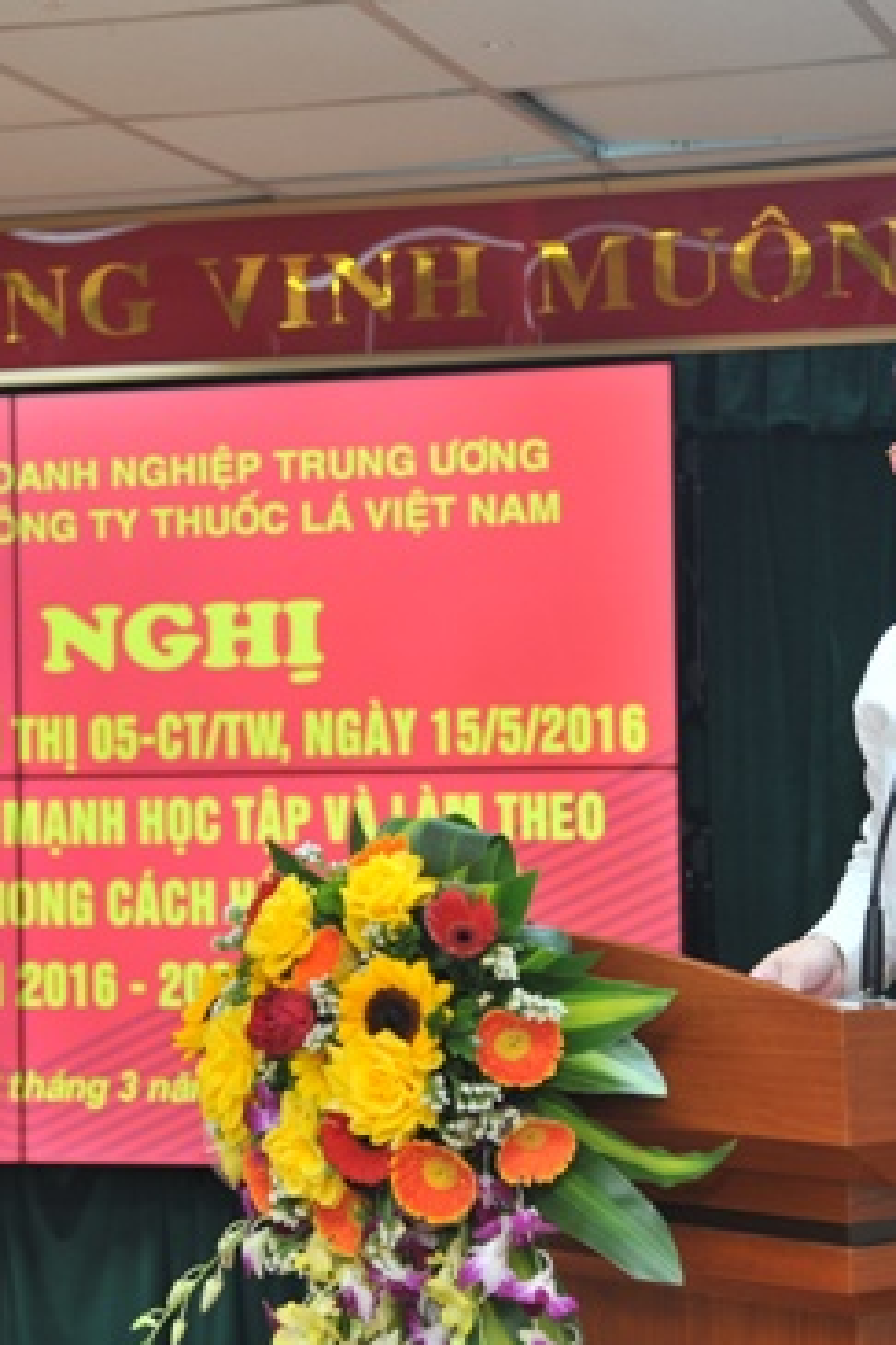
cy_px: 671
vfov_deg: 21.7
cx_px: 415
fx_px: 3512
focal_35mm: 94
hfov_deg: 14.5
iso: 800
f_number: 4.5
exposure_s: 1/100
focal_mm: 62
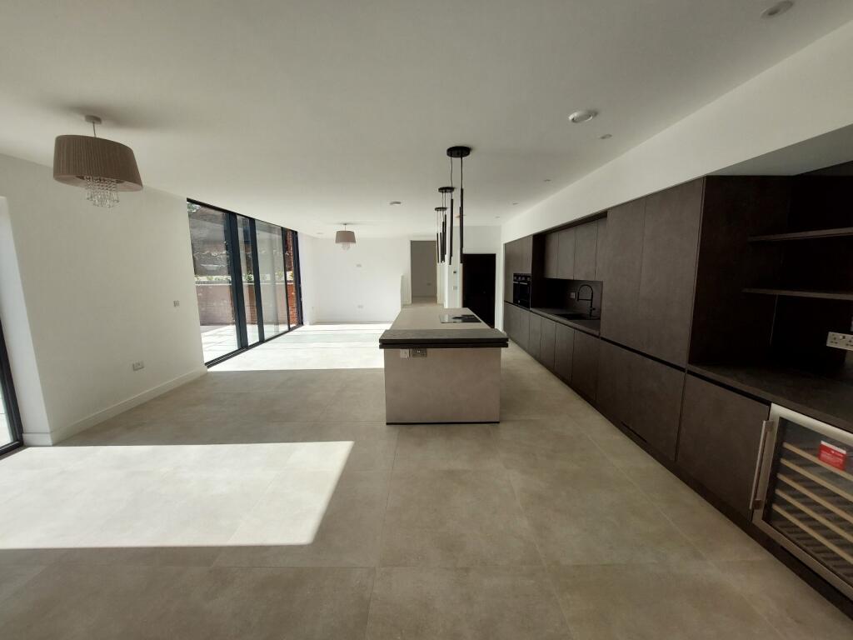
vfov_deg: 89.9
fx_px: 320
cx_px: 426
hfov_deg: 106.2
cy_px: 320
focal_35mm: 13
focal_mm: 1.74
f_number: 2.2
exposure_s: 1/909
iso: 50
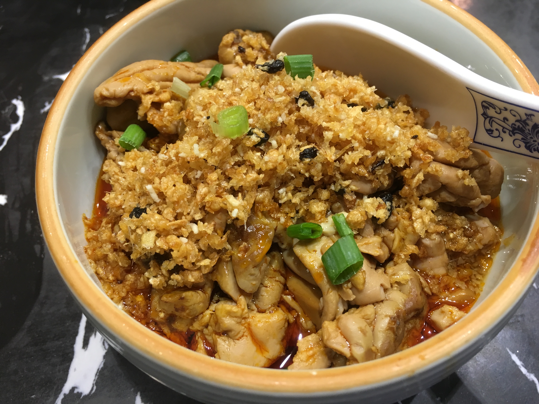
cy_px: 202
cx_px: 270
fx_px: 452
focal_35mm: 29
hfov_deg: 61.7
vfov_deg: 48.2
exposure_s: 1/33
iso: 125
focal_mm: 4.15
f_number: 2.2
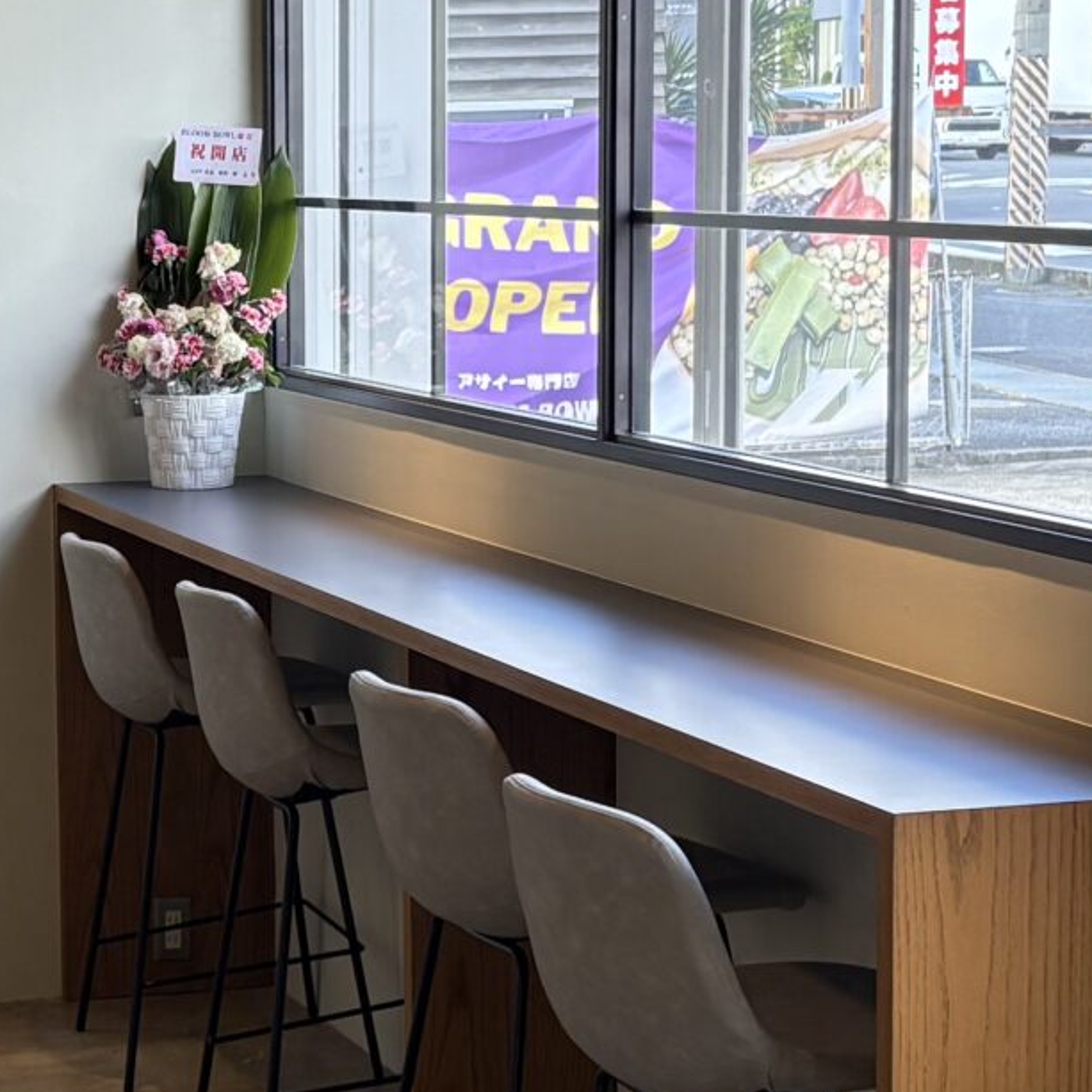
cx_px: 5
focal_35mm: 96
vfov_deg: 18.1
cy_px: 520
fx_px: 3426
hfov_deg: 17.7
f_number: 1.6
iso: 80
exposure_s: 1/184
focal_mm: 5.96
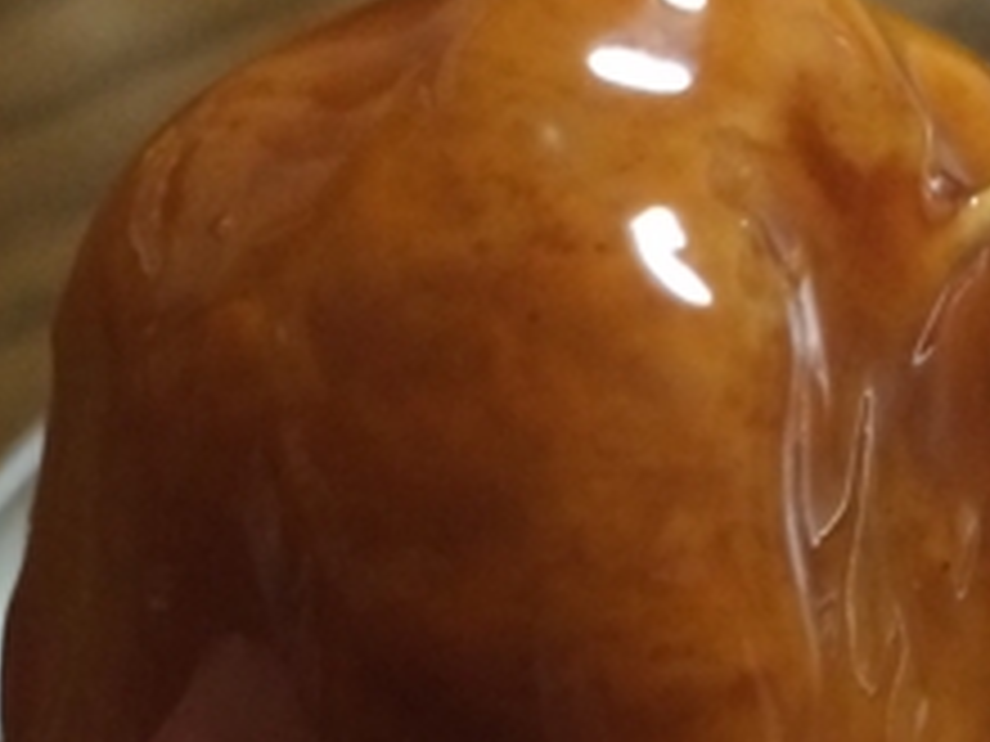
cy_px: 796
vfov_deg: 13.3
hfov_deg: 18.0
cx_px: 688
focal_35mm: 109
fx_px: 3117
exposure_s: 1/30
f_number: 2.2
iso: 320
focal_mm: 4.12
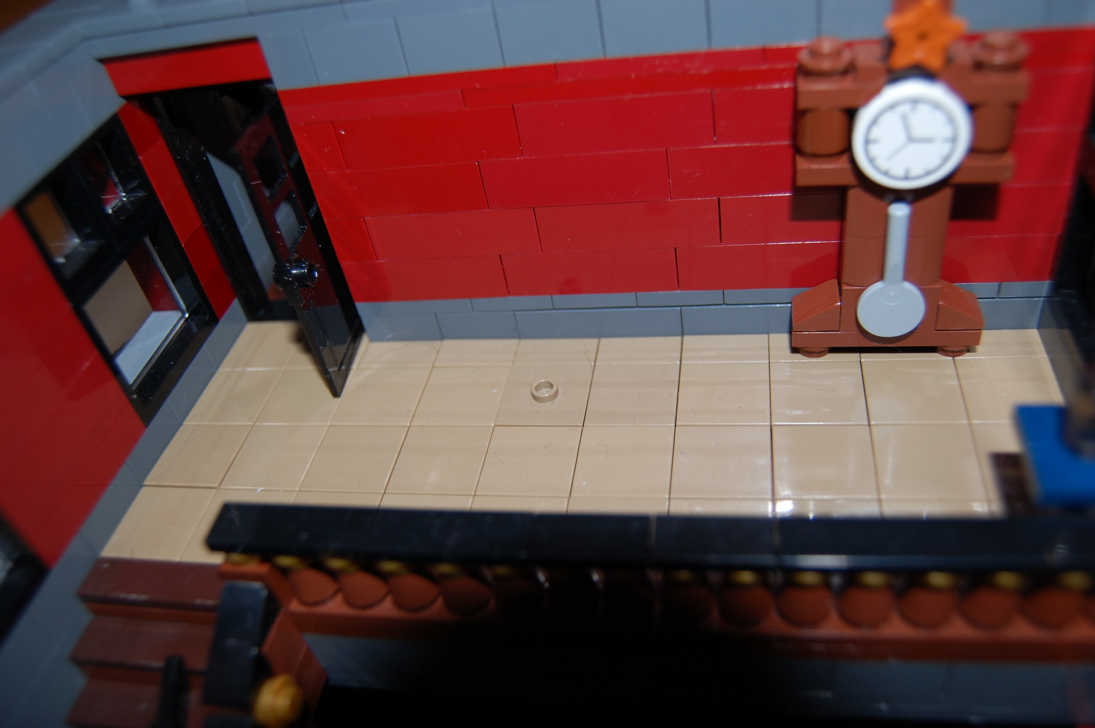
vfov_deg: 43.5
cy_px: 364
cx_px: 548
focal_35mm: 30
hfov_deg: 62.0
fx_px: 912
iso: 200
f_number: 3.8
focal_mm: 20
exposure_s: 1/60
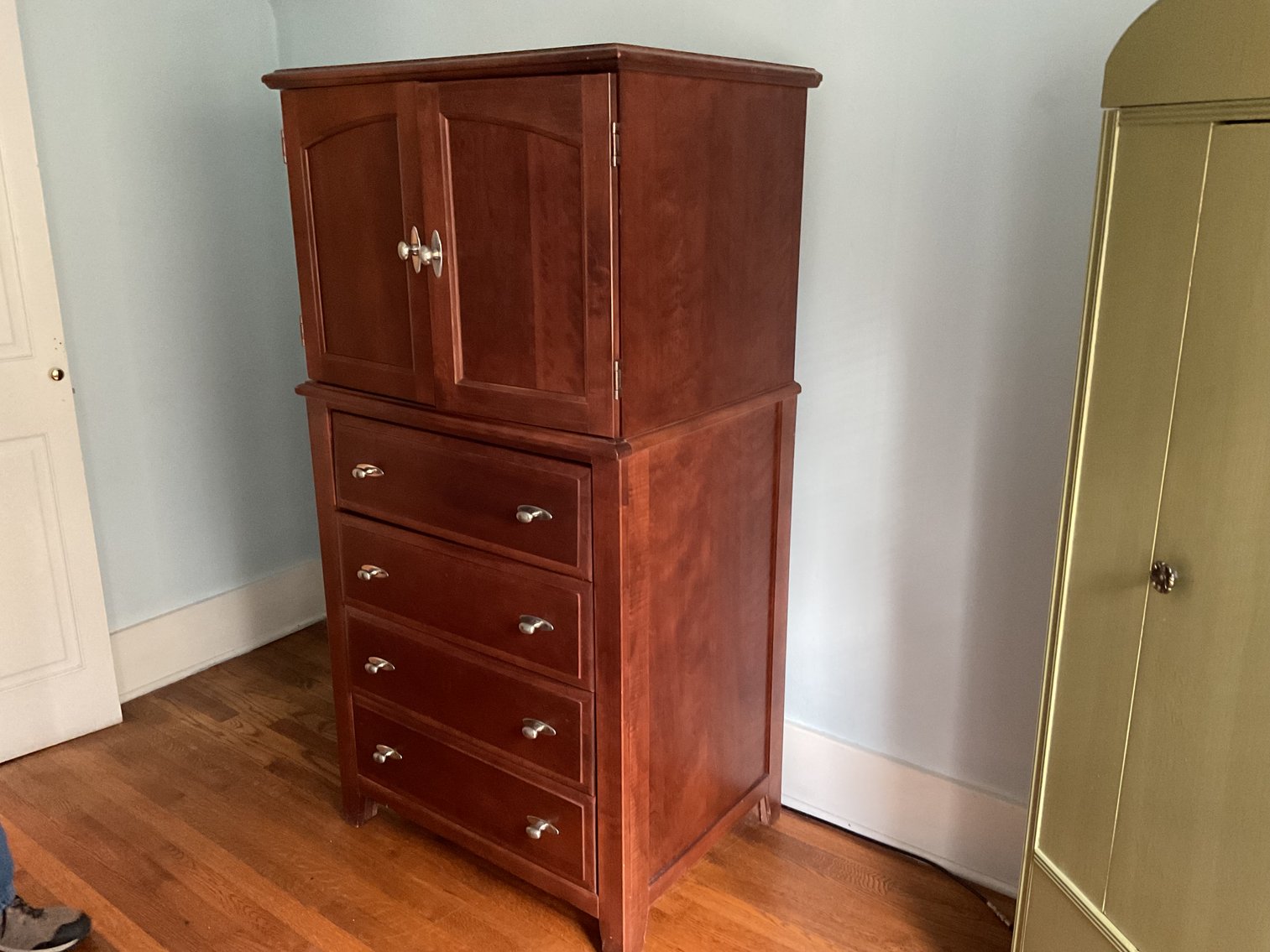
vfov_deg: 48.2
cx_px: 635
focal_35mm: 29
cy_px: 476
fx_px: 1064
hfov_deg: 61.7
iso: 400
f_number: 1.8
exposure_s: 1/30
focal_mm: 3
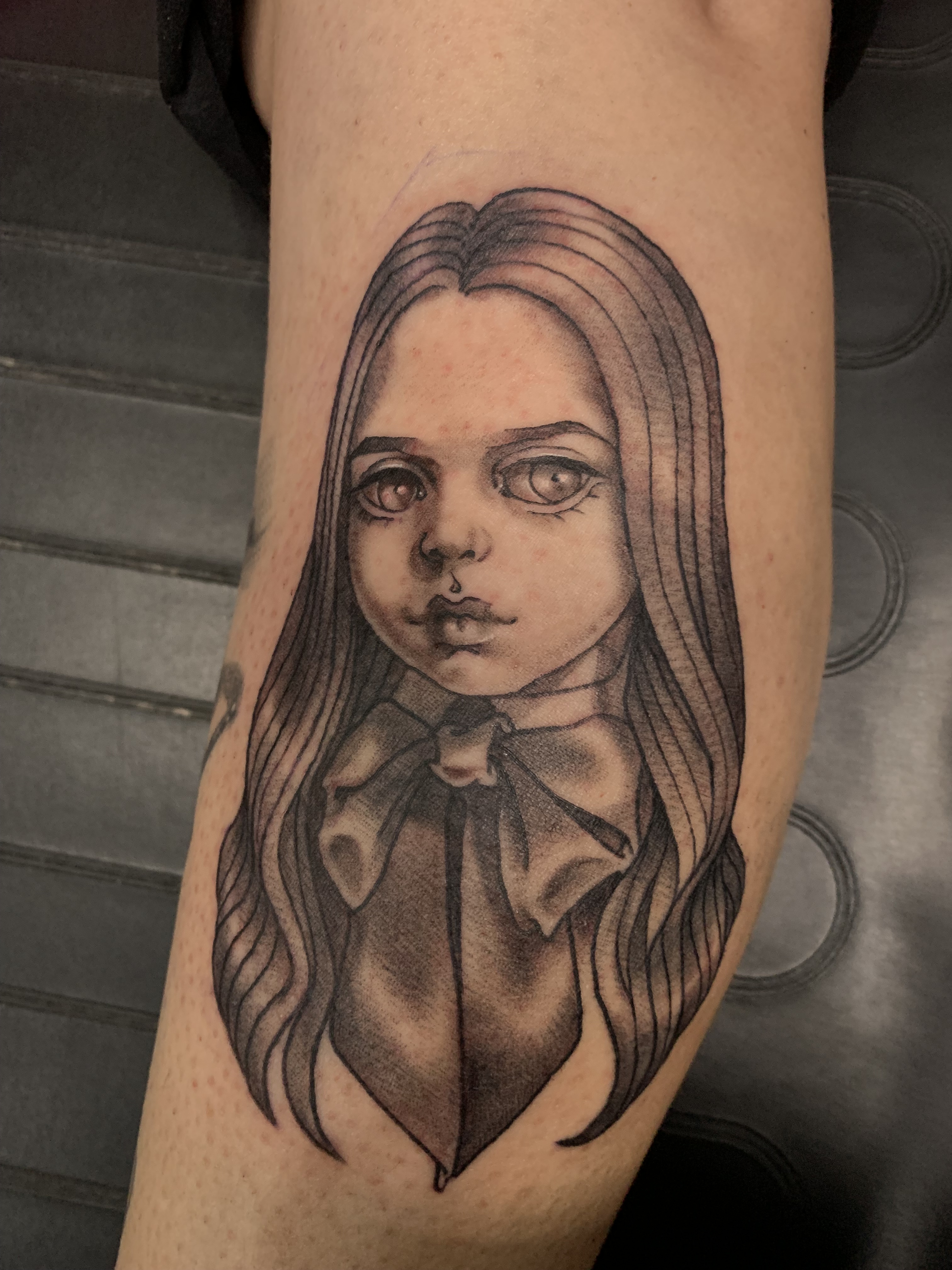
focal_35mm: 26
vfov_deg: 67.3
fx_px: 953
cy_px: 635
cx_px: 476
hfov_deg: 53.1
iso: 400
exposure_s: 1/57
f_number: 1.8
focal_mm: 4.25
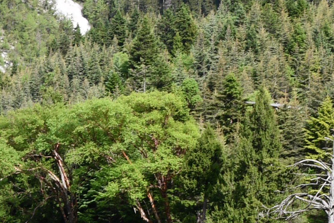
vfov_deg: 10.4
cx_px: -264
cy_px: 386
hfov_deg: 14.5
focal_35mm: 125
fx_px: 1159
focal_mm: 17
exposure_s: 1/160
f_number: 8
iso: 200
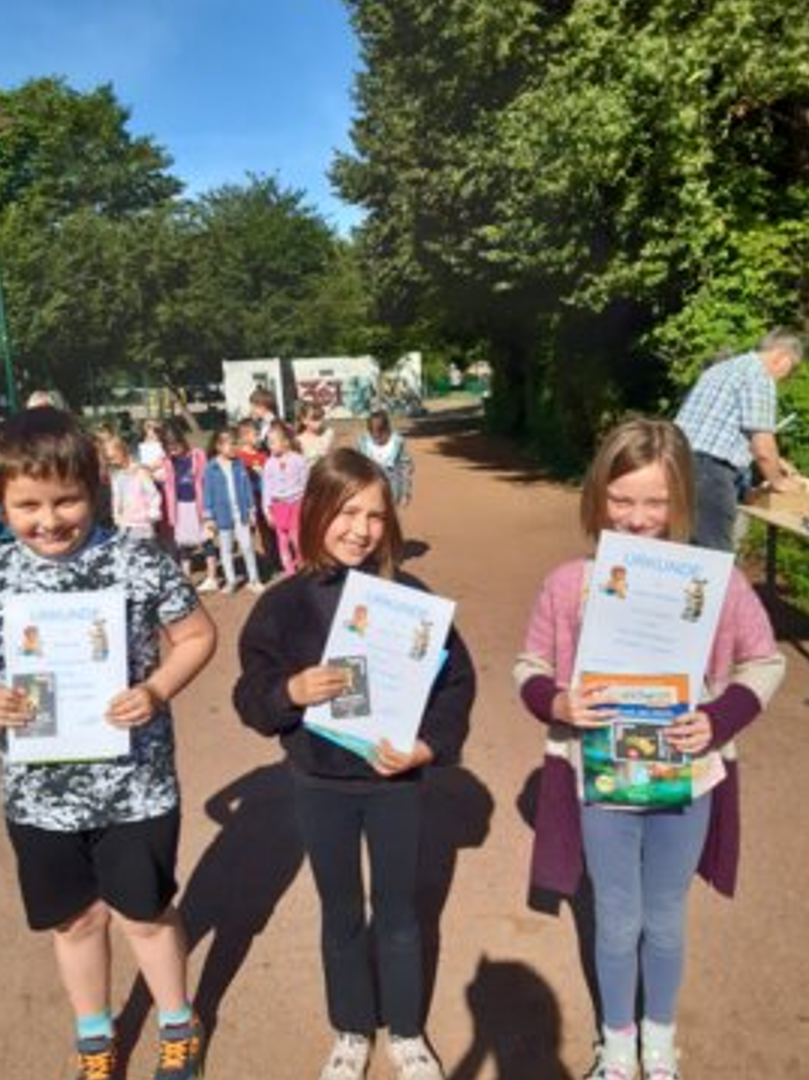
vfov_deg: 61.6
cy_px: 578
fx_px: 904
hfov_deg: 48.1
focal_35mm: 29
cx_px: 361
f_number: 1.7
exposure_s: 1/7299
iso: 80
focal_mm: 3.92
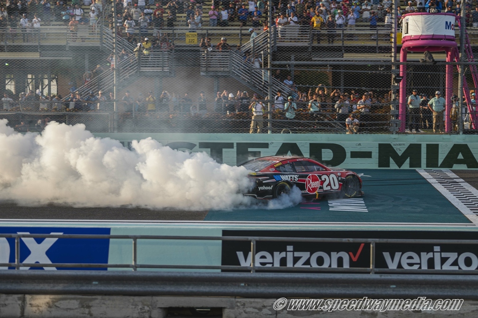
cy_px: 159
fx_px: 1061
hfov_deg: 25.4
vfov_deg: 17.0
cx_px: 239
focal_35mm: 80
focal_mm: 80
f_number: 2.8
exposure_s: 1/320
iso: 100
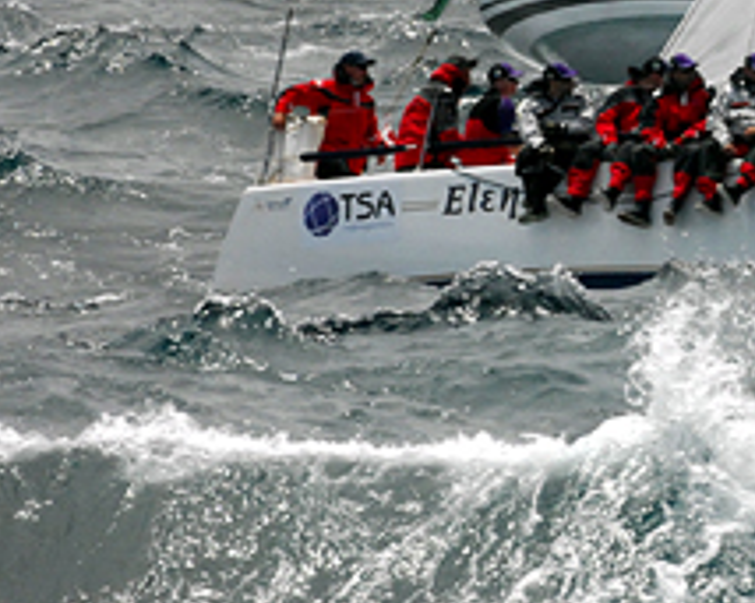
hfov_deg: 2.4
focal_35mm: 790
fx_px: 17645
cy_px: -19
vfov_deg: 2.0
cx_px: 988
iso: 400
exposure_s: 1/1000
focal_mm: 200
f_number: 8
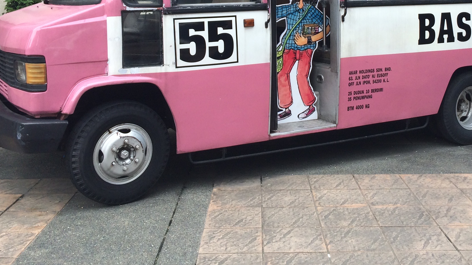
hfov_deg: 42.0
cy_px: 20
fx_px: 613
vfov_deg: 23.7
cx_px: 274
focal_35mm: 49
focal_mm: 4.15
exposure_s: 1/488
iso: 32
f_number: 2.2
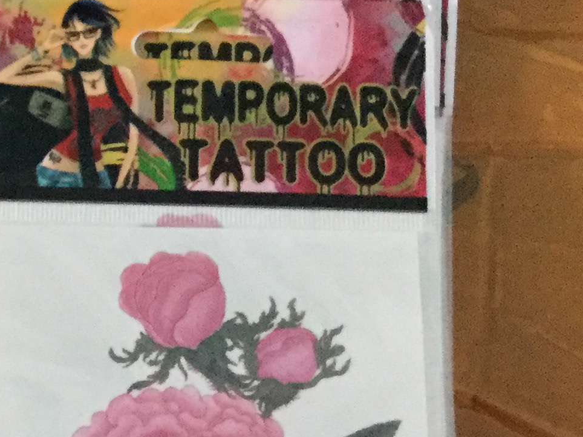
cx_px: -382
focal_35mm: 105
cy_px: 570
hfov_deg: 16.4
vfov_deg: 13.6
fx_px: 1768
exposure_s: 1/24
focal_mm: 3.3
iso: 200
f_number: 2.4
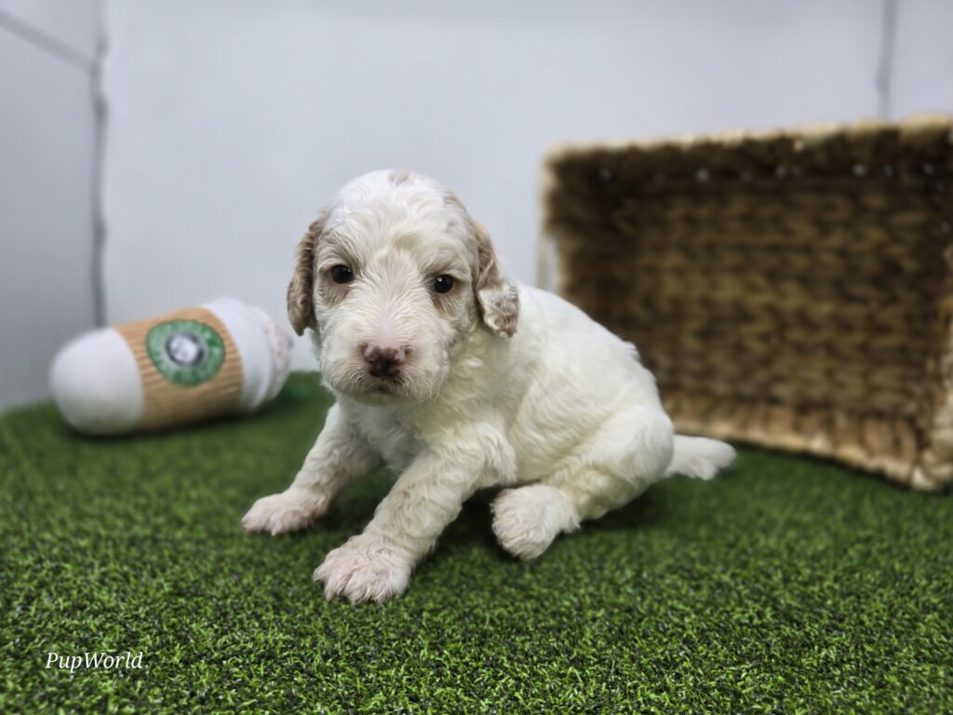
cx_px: 476
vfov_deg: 58.9
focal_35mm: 23
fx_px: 633
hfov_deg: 73.9
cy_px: 358
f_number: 1.7
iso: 40
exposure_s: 1/120
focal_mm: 6.3
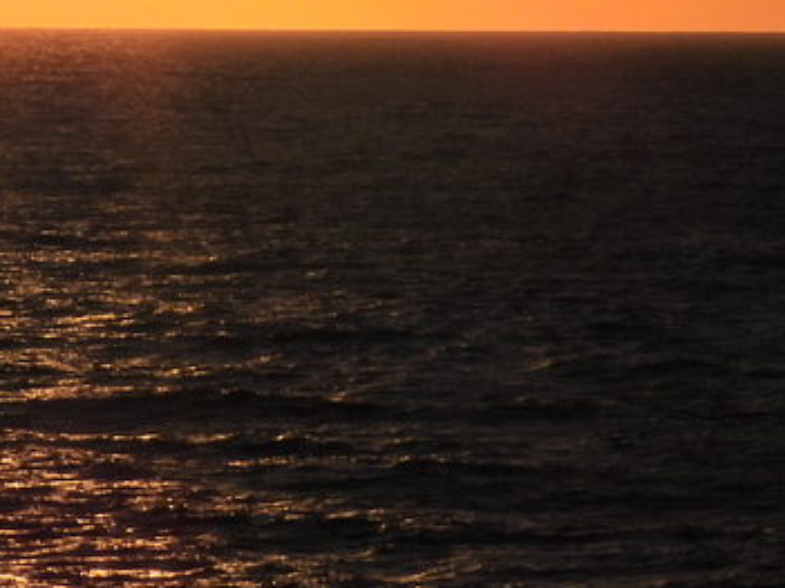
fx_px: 7028
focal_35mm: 310
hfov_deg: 6.4
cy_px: -458
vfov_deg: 4.7
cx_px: 9
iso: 100
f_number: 8
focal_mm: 15.2
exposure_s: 1/2000
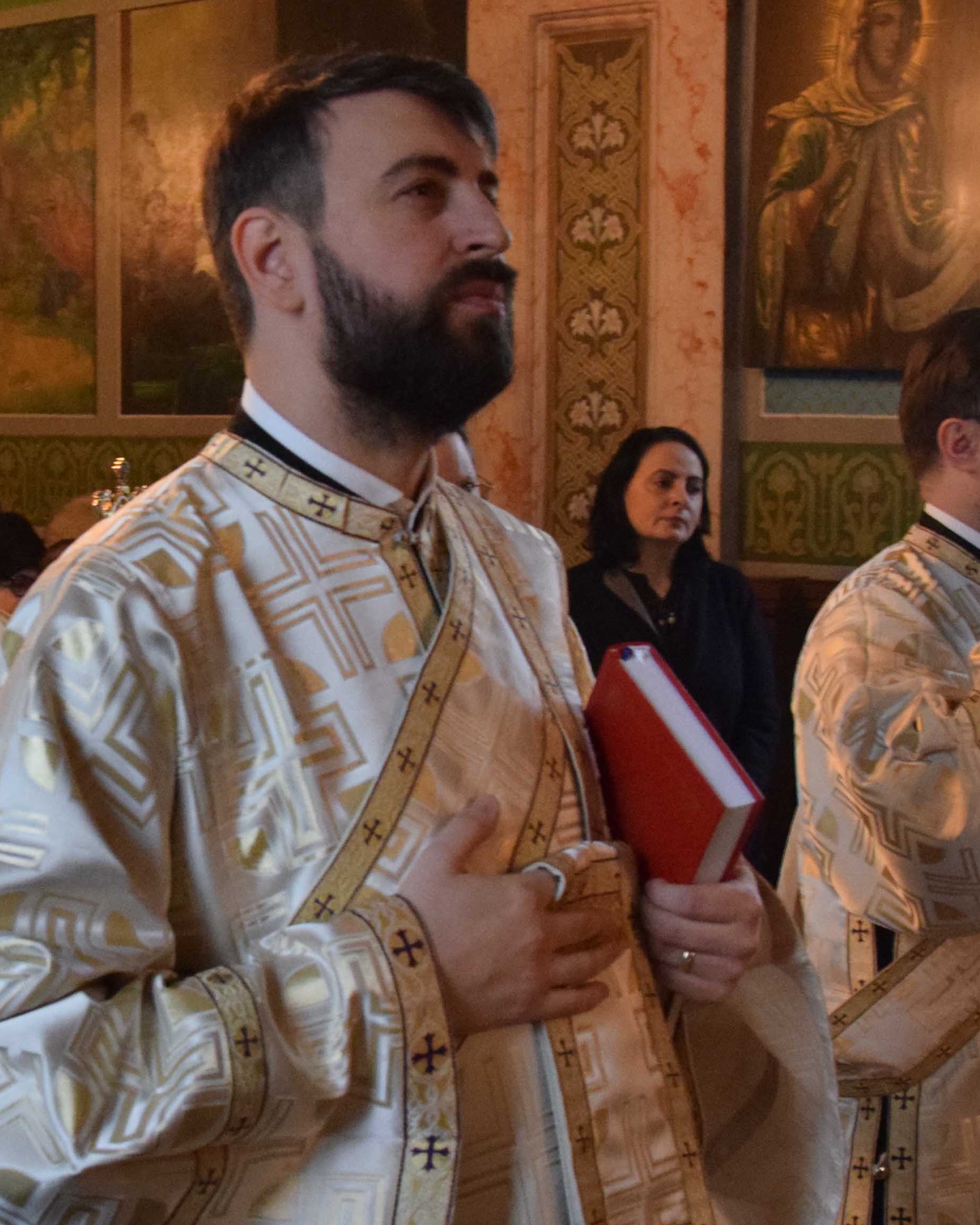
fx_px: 2393
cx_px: 170
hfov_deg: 22.8
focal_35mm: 66
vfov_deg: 28.7
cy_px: 665
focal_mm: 18
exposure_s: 1/160
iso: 2000
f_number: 3.5
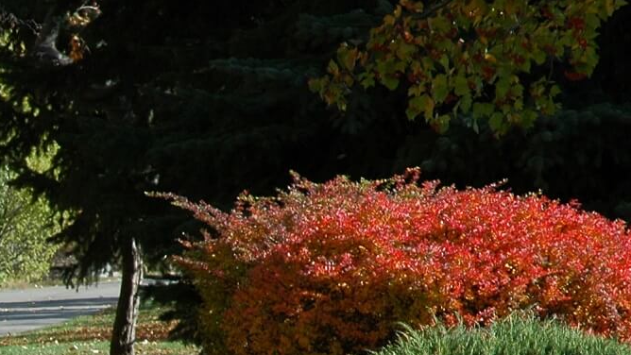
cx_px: -237
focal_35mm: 329
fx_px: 5506
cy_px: 550
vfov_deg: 3.7
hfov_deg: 6.5
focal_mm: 70
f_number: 9
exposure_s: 1/160
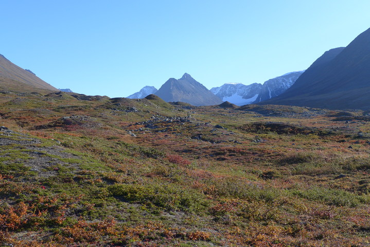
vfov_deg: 28.7
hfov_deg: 41.9
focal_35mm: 47
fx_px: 483
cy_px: 124
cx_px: 185
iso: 80
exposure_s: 1/1000
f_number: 2.8
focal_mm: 9.2
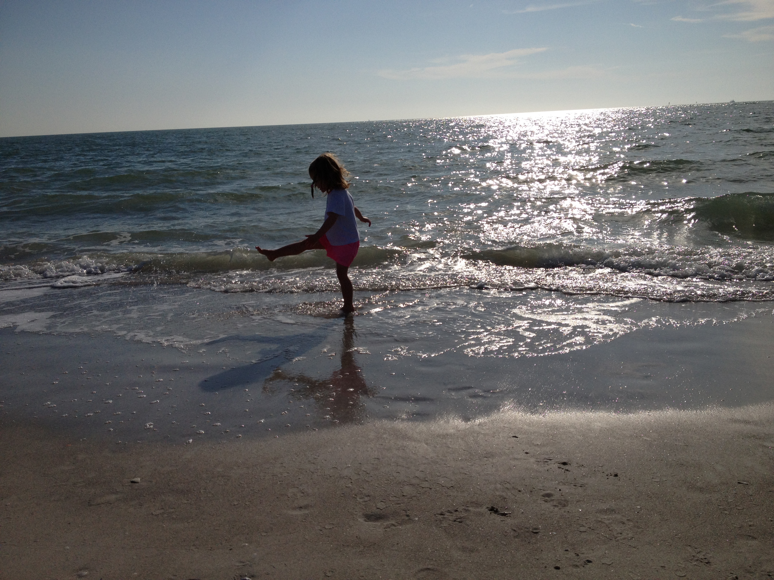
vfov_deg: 40.7
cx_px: 387
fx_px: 783
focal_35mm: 35
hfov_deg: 52.6
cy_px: 290
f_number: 2.4
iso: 64
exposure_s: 1/7937
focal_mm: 4.28
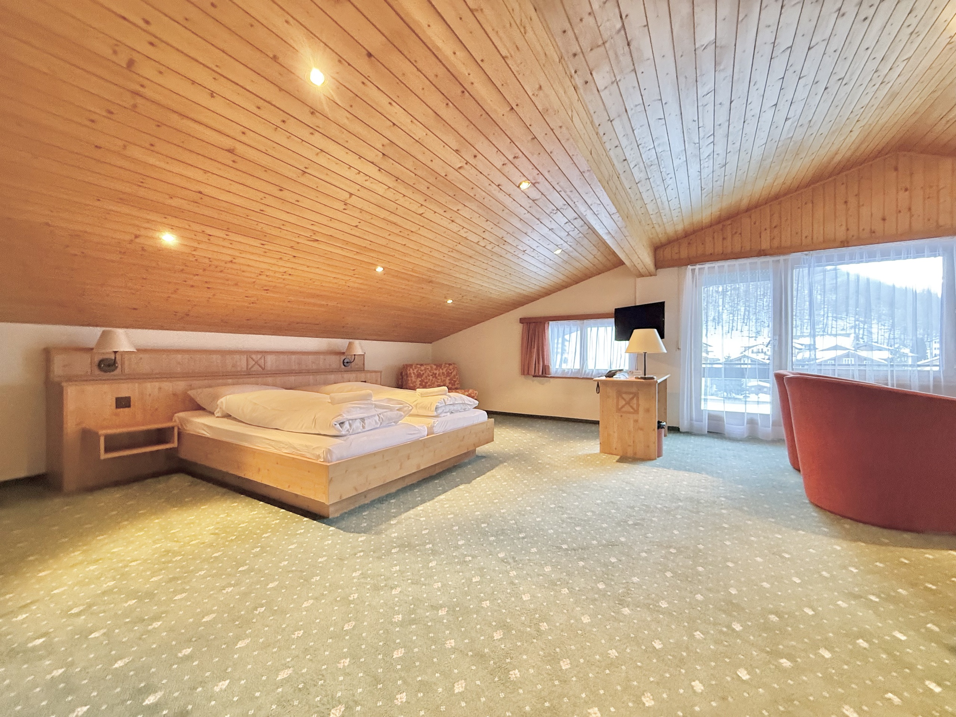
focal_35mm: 14
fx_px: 387
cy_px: 358
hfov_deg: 102.1
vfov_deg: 85.7
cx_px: 478
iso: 500
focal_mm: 2.22
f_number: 2.2
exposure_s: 1/50
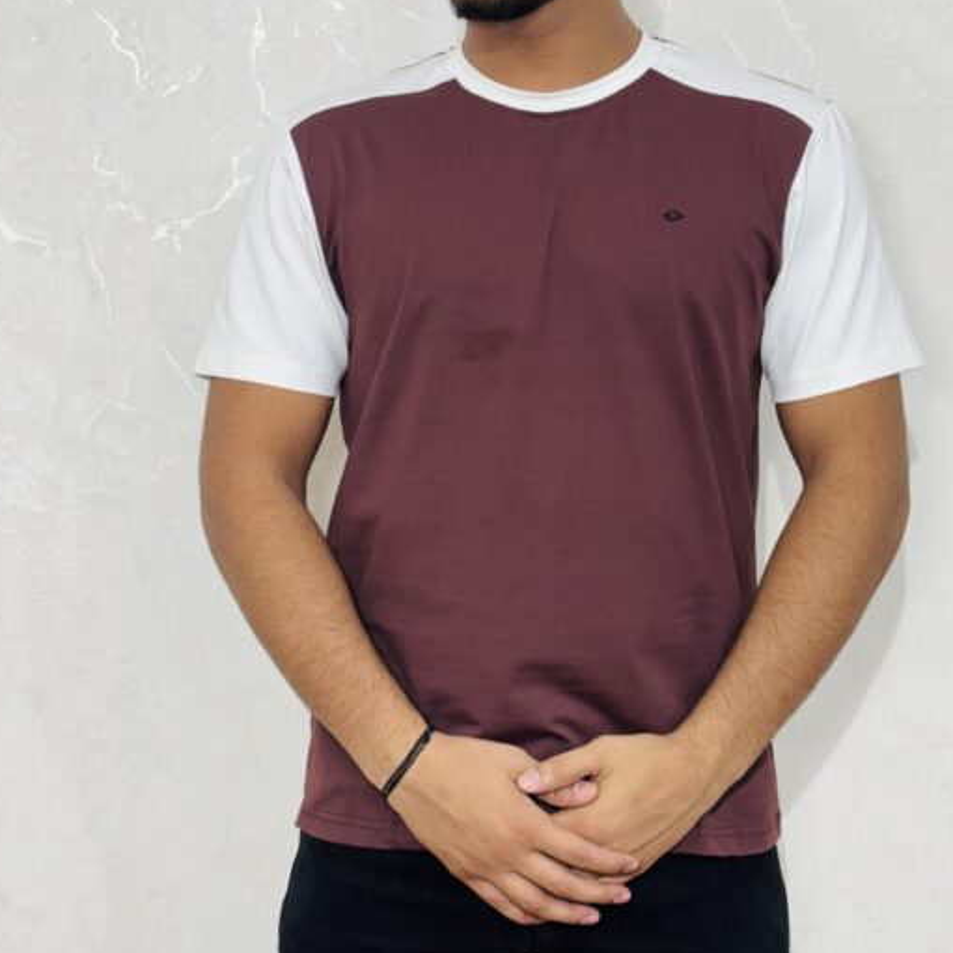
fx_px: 2243
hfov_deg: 24.0
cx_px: 532
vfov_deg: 23.8
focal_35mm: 72
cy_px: 276
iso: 32
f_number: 1.6
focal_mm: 5.96
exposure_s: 1/50
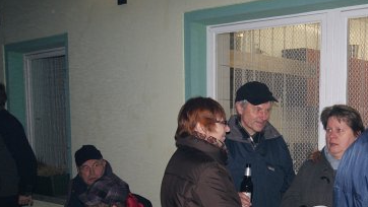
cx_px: 299
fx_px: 488
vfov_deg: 23.4
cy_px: 182
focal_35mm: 50
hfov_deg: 39.5
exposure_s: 1/60
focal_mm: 18
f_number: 5.6
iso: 400
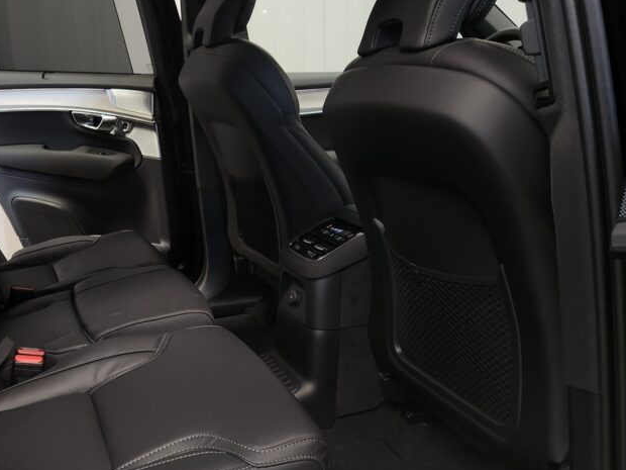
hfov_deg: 48.0
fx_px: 687
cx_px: 198
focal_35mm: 38
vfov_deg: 37.7
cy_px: 217
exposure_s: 1/100
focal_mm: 5.4
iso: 250
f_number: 1.8
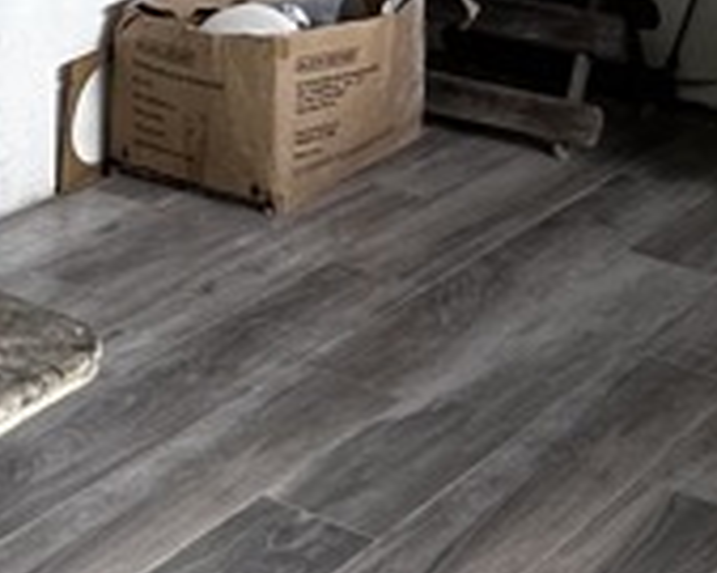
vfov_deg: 14.6
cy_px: -286
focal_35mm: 98
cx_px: 185
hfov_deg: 19.4
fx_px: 2078
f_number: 2.2
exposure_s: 1/99
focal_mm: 2.22
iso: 100
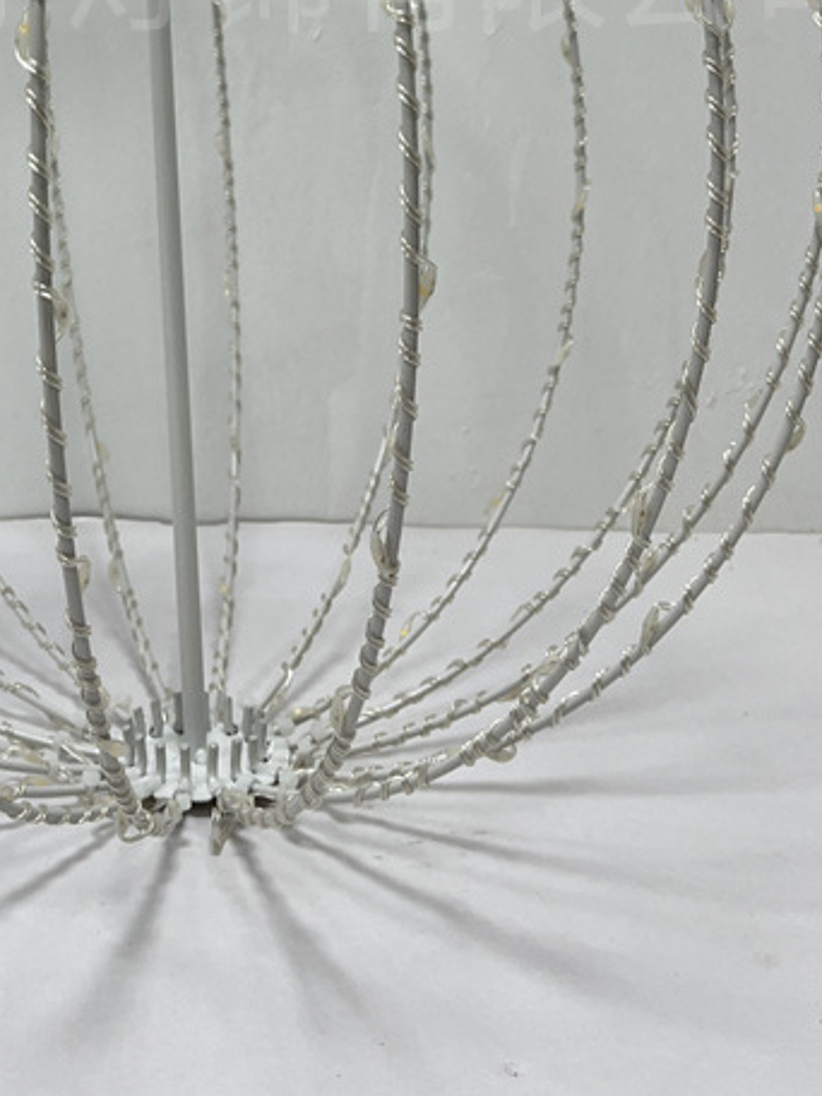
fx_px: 1805
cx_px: 130
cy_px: 16
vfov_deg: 31.4
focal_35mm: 57
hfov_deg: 25.1
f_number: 1.6
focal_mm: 5.1
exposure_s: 1/100
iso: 50
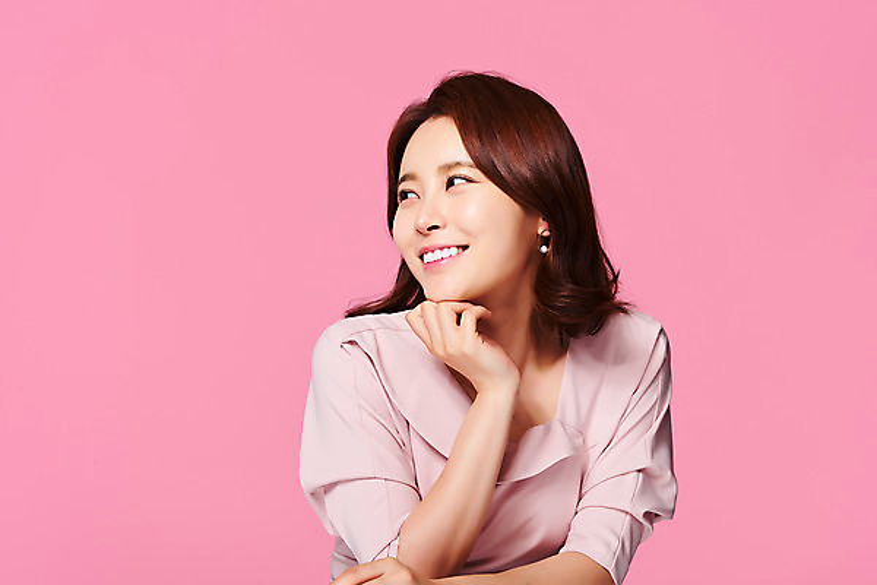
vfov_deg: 13.0
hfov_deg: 19.5
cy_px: 292
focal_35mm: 105
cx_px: 438
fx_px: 2558
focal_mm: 105
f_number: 16
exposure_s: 1/125
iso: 64
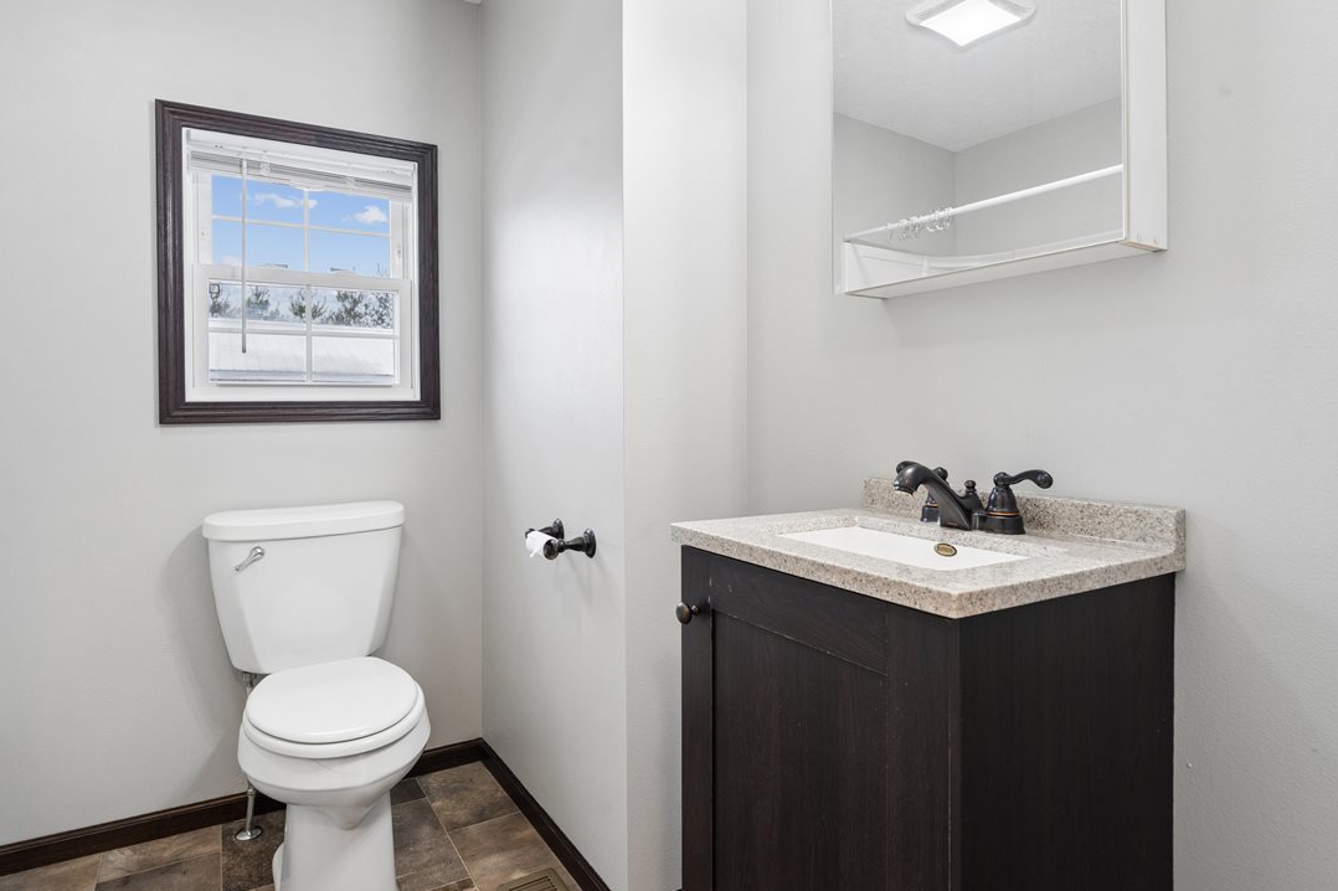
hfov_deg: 86.9
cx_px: 639
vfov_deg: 64.5
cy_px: 421
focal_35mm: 19
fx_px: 706
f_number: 9
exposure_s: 1/10
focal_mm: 16
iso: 400
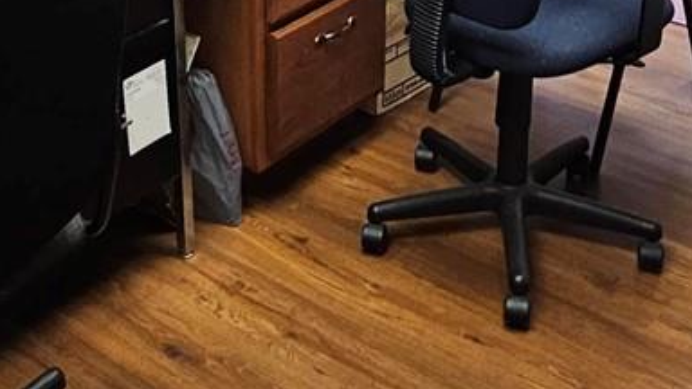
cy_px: -142
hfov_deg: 35.3
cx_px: 270
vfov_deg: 18.7
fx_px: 1083
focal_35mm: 59
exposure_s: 1/60.2
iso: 200
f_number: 2.2
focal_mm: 2.2
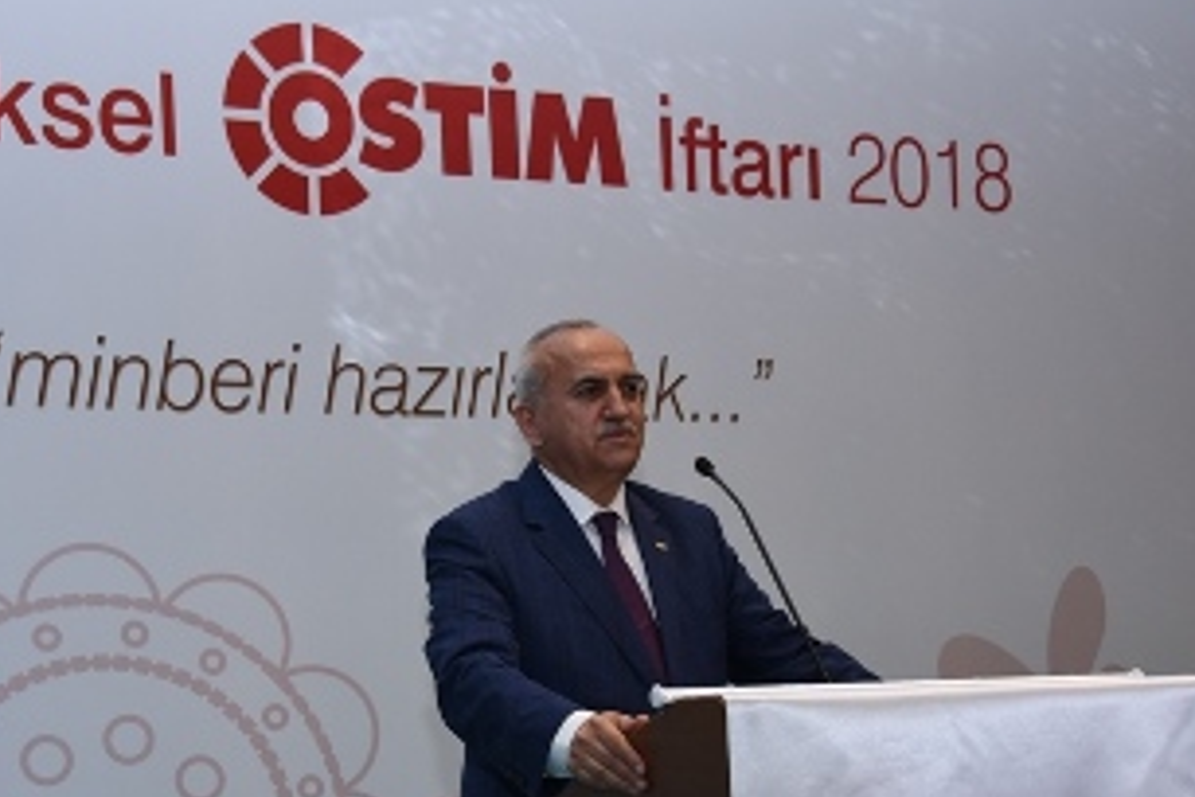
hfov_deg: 26.6
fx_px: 2523
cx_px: 486
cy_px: 635
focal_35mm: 76
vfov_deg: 17.8
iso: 1000
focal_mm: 45
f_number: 5
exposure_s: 1/125
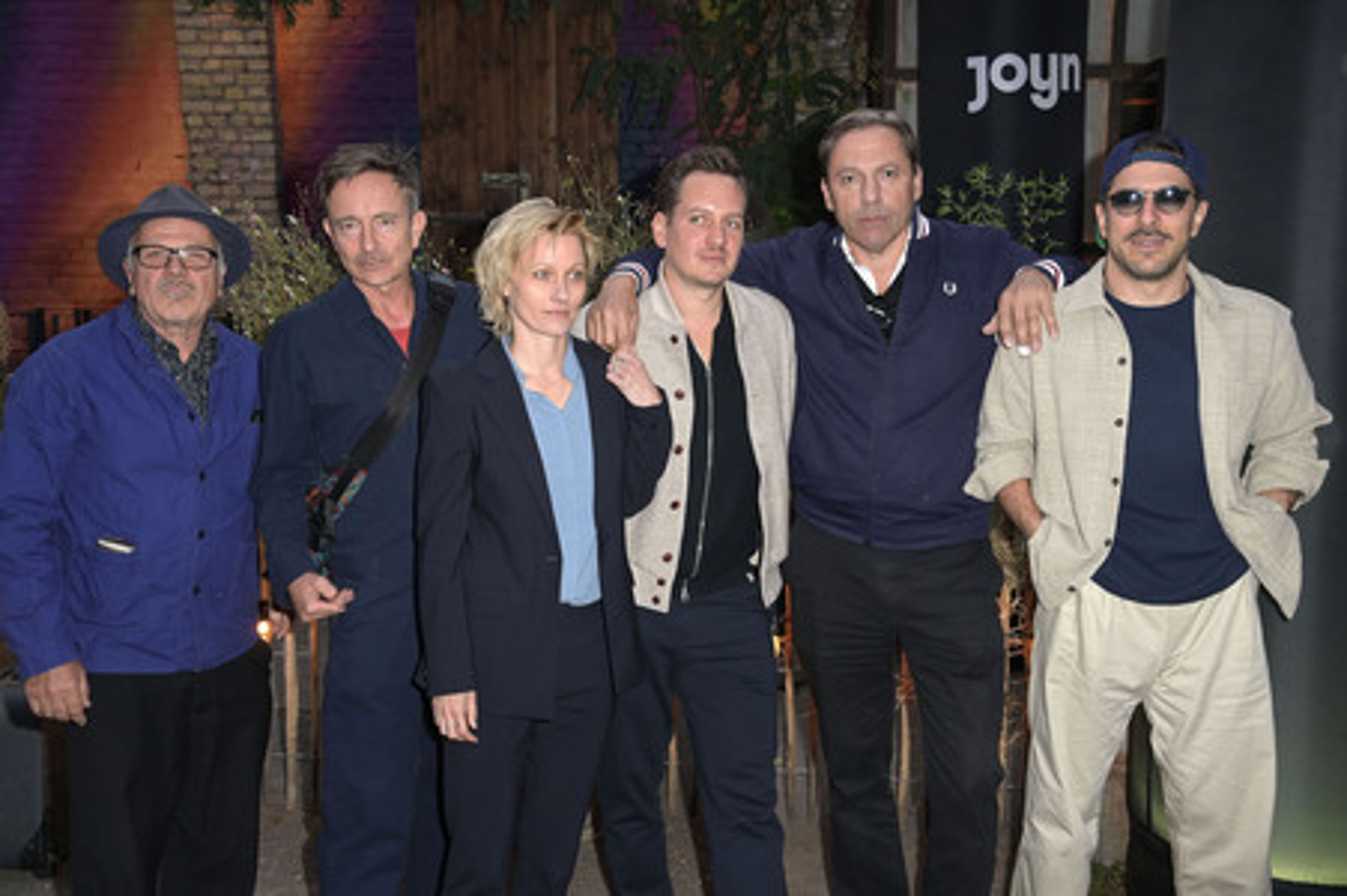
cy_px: 448
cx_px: 674
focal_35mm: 38
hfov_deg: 50.7
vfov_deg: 35.0
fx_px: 1421
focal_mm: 38
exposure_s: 1/80
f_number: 6.3
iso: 1250
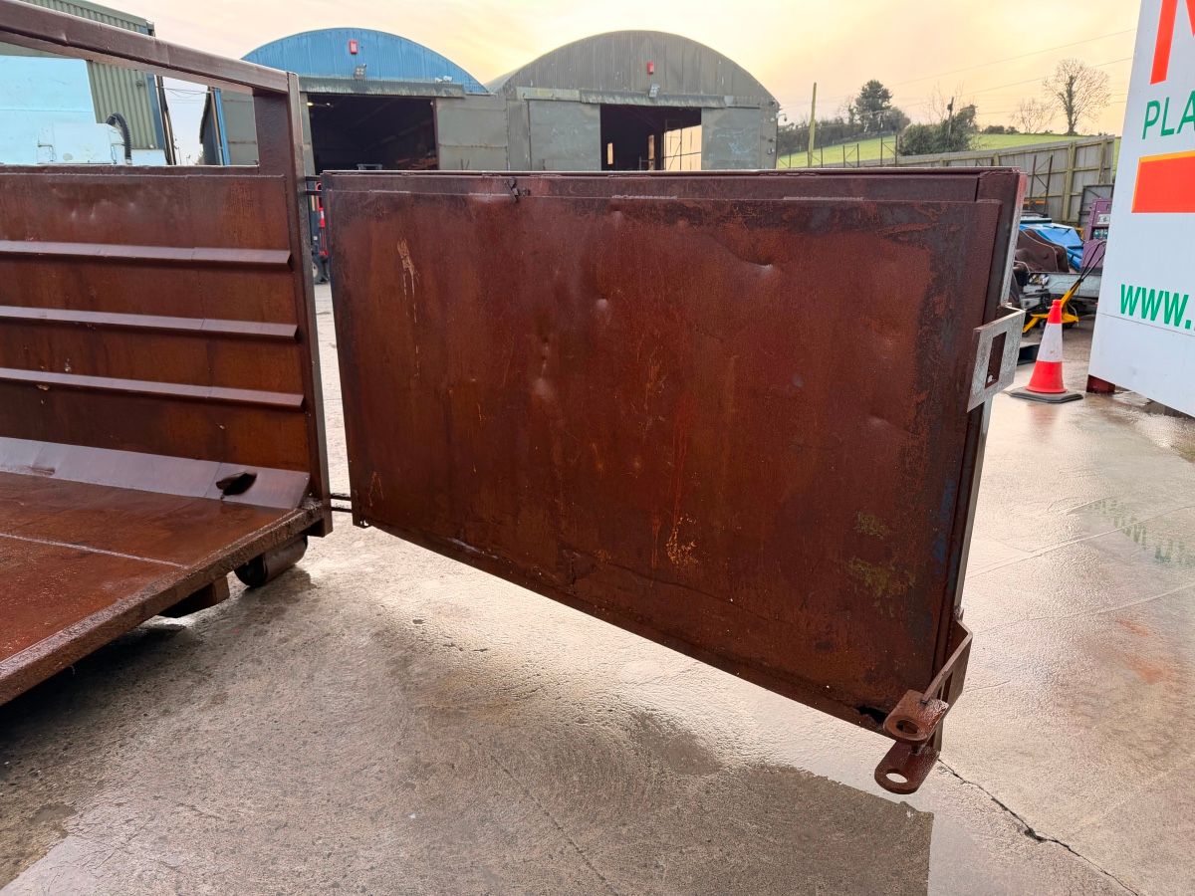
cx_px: 598
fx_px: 829
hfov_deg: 71.6
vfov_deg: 56.8
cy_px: 448
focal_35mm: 24
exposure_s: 1/201
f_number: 1.78
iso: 80
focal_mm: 6.76
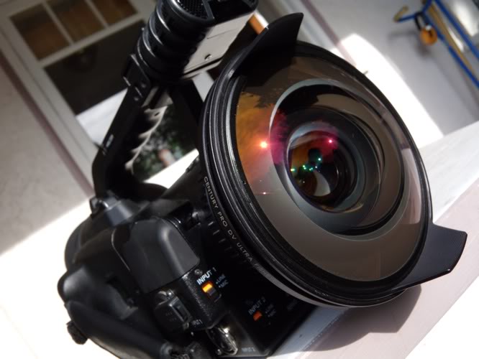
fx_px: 388
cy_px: 180
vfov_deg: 49.8
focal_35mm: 28
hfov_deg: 63.4
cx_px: 240
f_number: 4.8
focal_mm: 6
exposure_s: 1/160
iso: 100
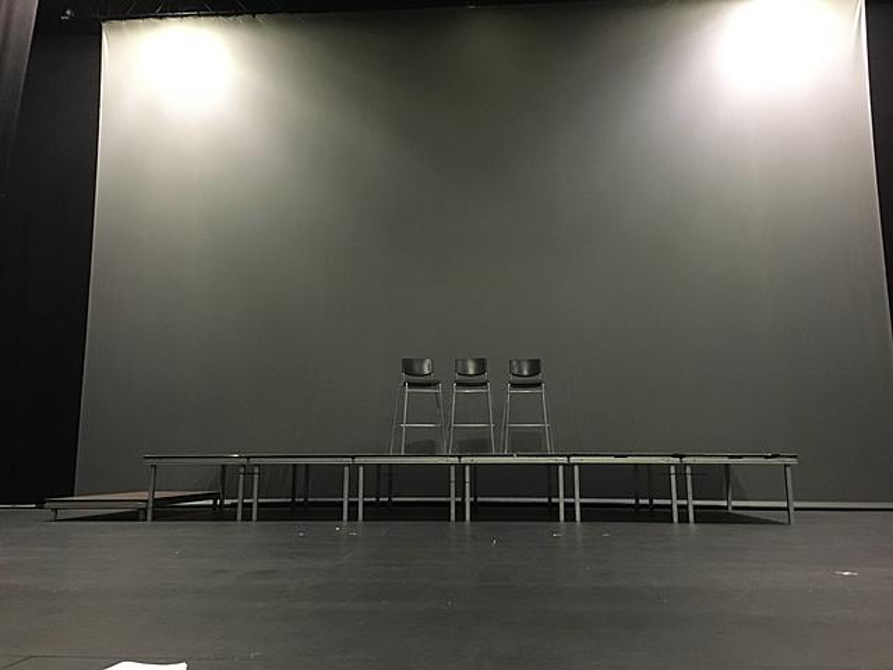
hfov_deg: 61.7
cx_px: 446
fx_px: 748
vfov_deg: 48.2
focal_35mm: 29
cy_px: 335
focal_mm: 4.15
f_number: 2.2
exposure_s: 1/17
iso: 250
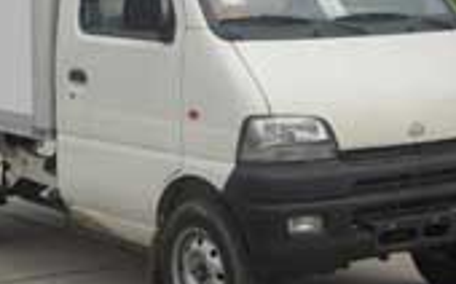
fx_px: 1453
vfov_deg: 11.1
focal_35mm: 117
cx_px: 185
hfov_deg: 17.8
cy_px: 29
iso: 50
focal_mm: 7.8
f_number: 3.4
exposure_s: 1/424
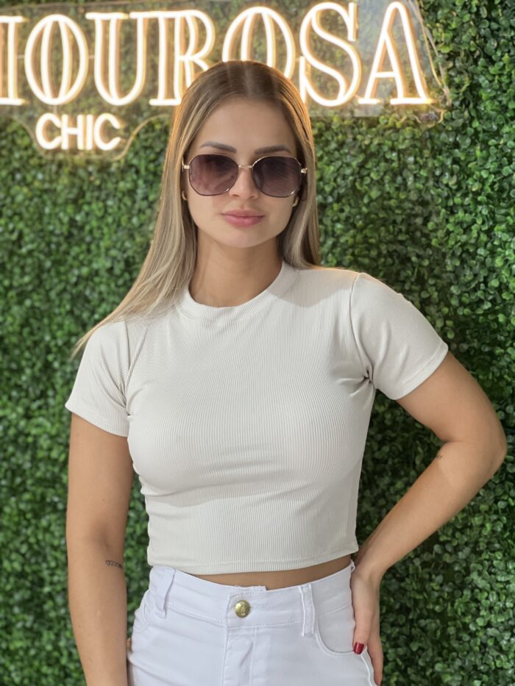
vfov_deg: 25.3
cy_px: 343
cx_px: 258
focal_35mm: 77
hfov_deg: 19.1
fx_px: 1527
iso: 250
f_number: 2.8
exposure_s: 1/120
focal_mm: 9
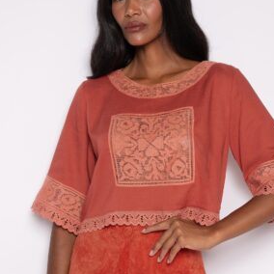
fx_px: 707
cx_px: 148
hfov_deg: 21.9
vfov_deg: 21.8
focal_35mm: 79
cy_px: 188
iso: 200
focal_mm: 44
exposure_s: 1/160
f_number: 7.1
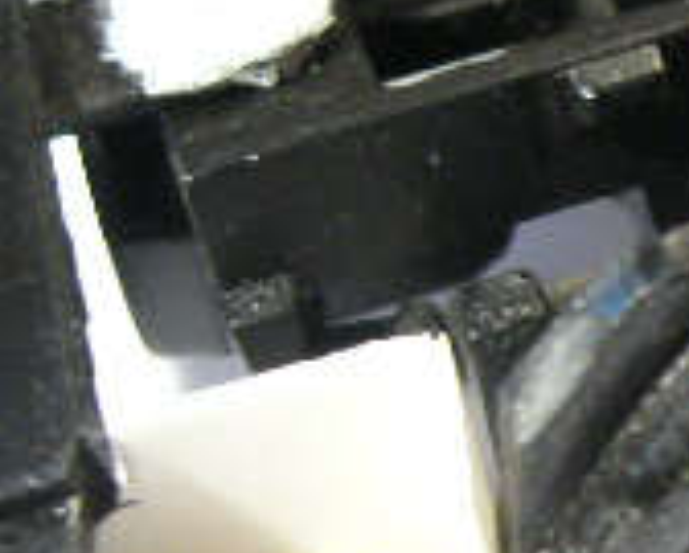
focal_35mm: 130
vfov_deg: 11.9
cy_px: 279
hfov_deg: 14.1
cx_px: 947
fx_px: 2656
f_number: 2.8
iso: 200
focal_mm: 5.8
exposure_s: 1/6
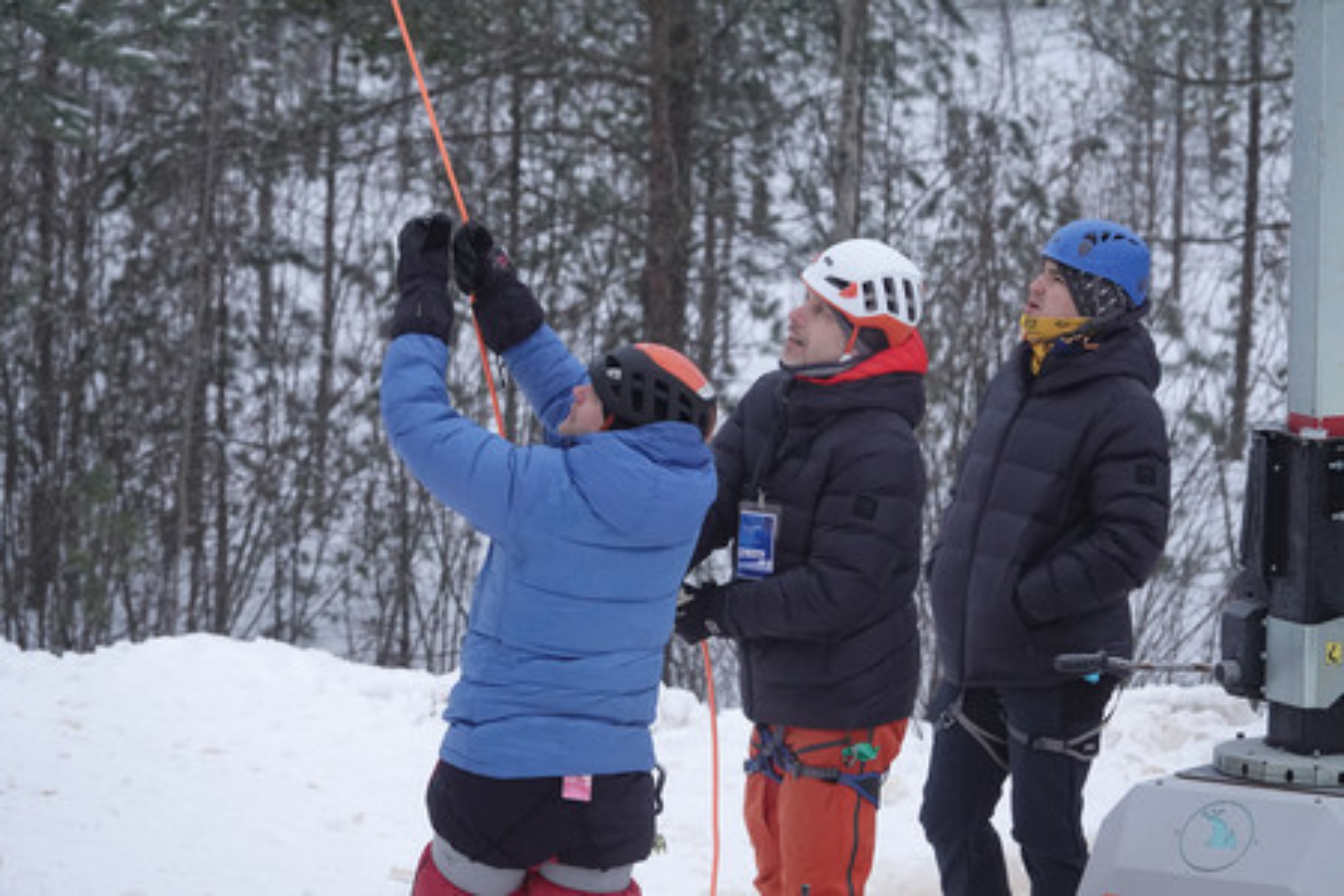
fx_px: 9557
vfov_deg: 5.4
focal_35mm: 256
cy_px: 448
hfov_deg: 8.0
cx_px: 672
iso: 1000
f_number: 4
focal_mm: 93.9
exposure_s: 1/400
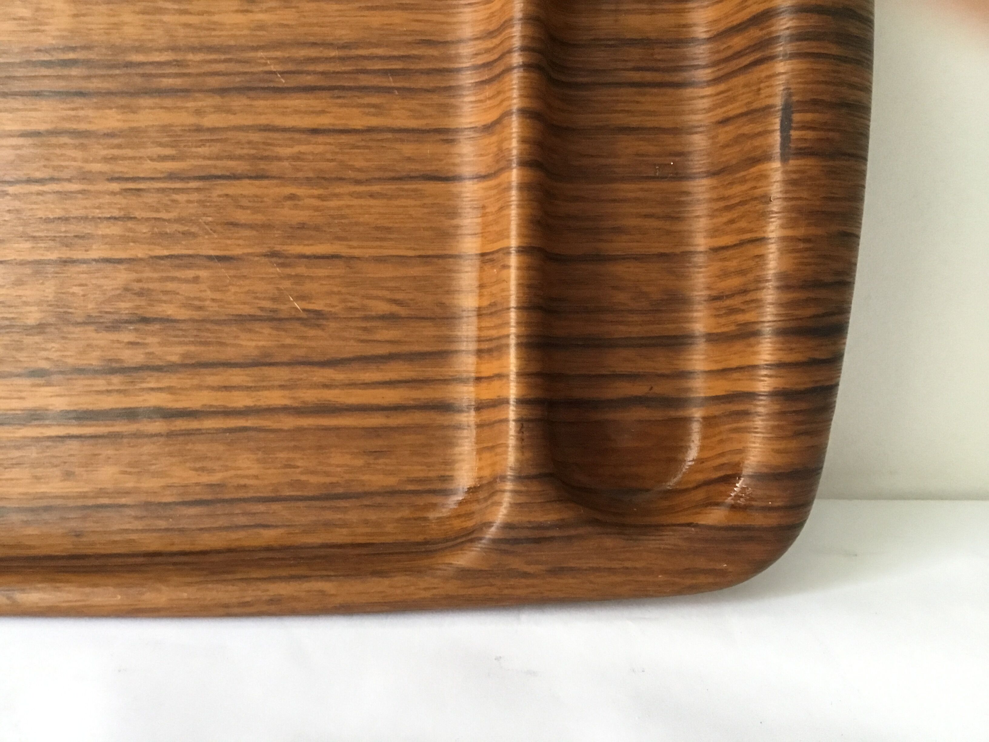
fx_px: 886
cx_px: 494
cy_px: 371
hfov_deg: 58.4
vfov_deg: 45.4
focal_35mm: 31
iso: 250
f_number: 2.4
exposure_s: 1/25
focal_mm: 3.3
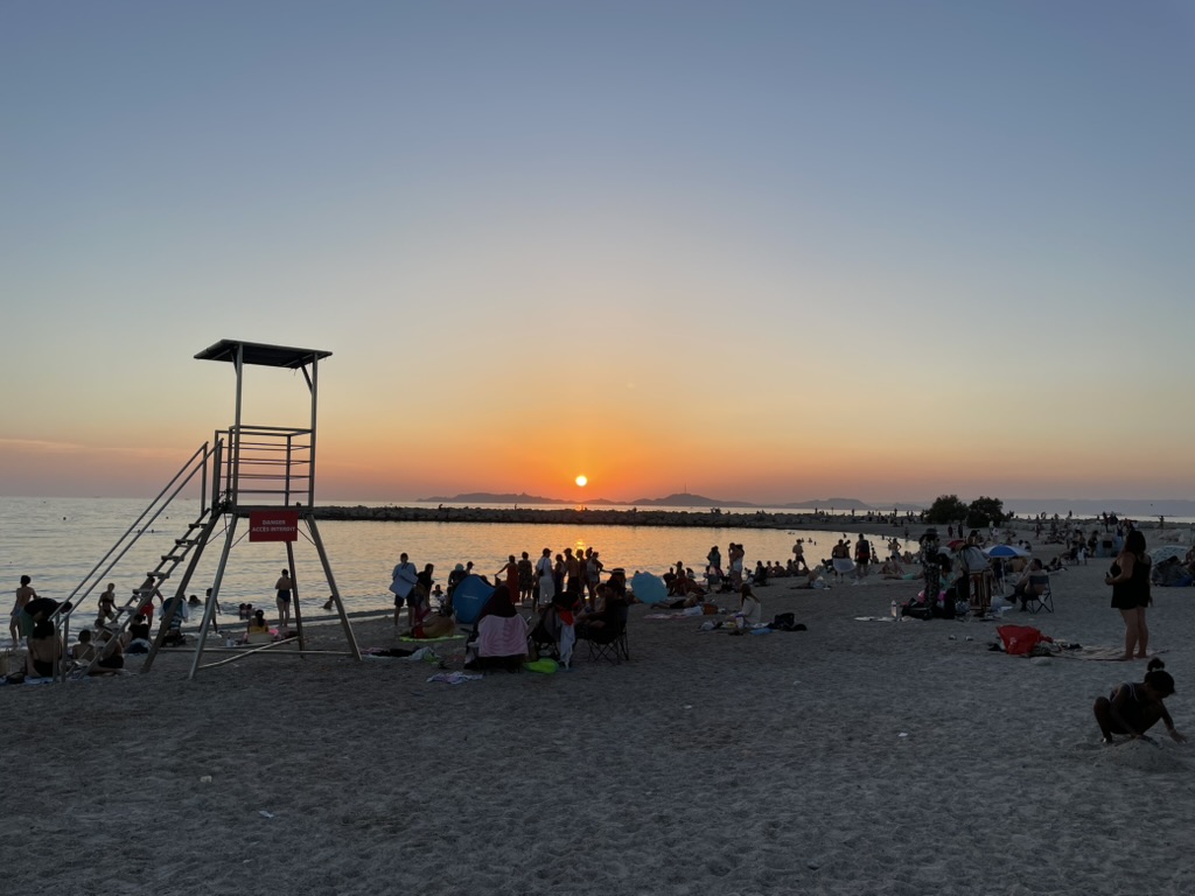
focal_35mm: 26
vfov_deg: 53.1
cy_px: 448
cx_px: 598
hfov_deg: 67.3
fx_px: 898
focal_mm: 4.2
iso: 32
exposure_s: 1/1247
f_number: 1.6
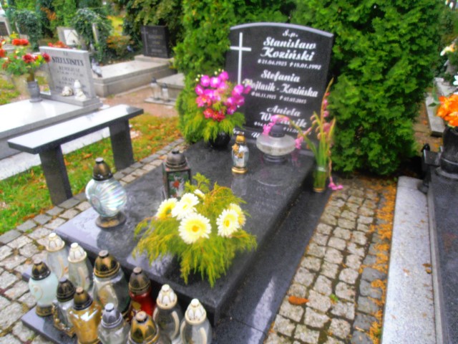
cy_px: 172
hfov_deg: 71.6
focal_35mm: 24
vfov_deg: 56.8
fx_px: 318
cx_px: 229
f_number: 3
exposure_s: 1/80
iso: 80
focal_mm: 4.2
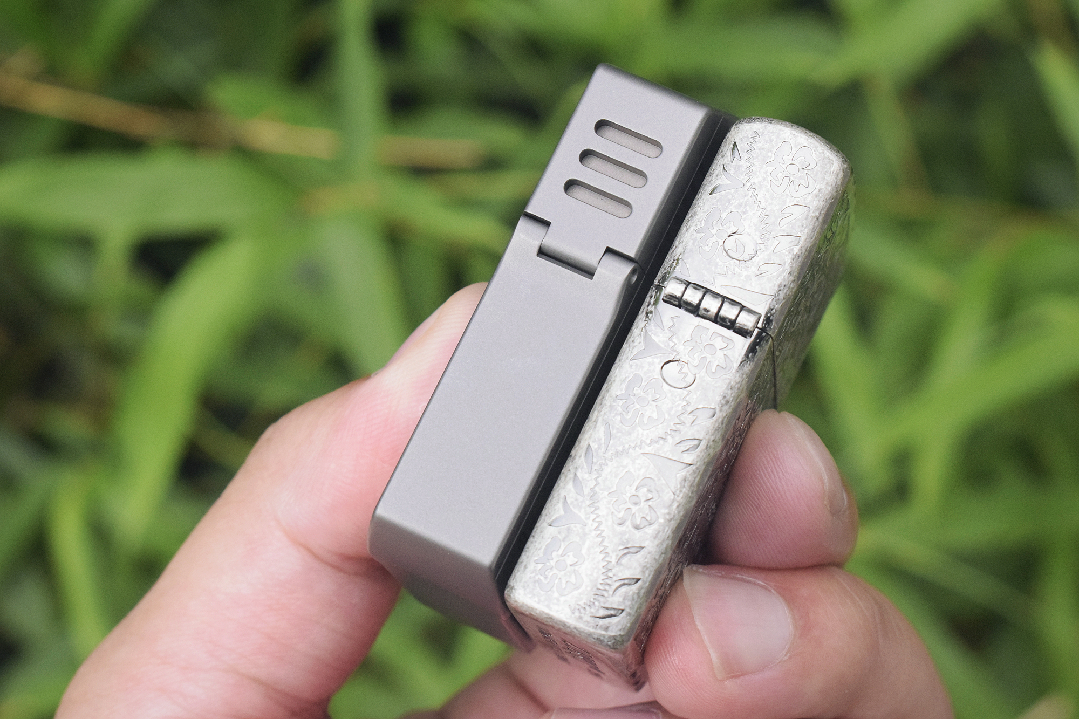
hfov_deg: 24.6
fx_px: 2472
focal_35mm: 82
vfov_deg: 16.6
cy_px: 360
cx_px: 540
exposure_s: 1/500
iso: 3200
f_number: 11
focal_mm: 55
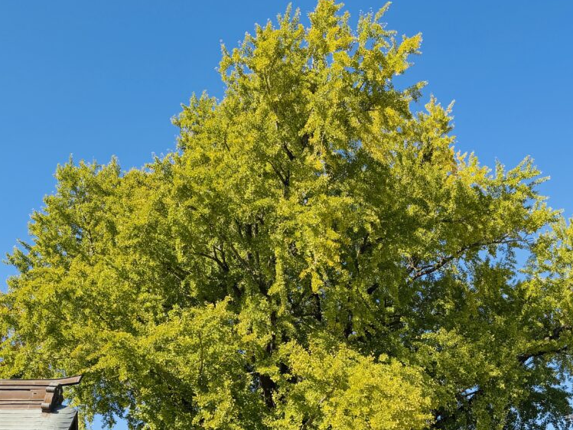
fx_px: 679
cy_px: 336
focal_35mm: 41
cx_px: 265
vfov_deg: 34.2
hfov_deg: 45.7
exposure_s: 1/1855
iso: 80
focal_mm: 6.76
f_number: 1.78
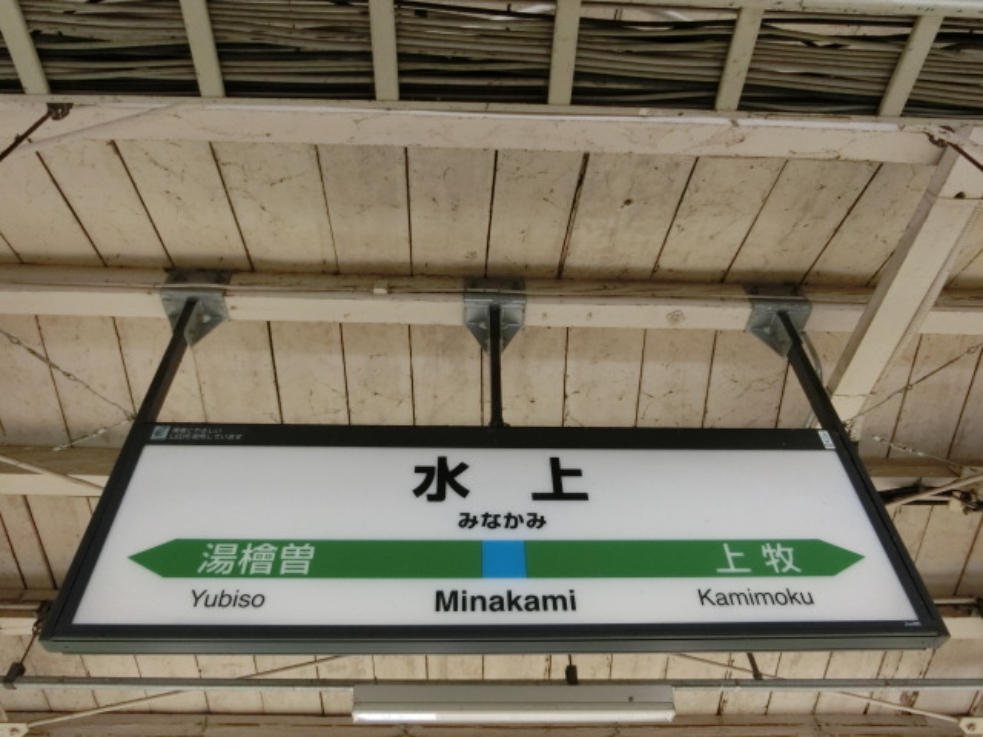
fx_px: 710
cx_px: 492
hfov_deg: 69.4
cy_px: 368
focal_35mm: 25
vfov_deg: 54.9
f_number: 3.5
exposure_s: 1/40
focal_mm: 4.5
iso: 400
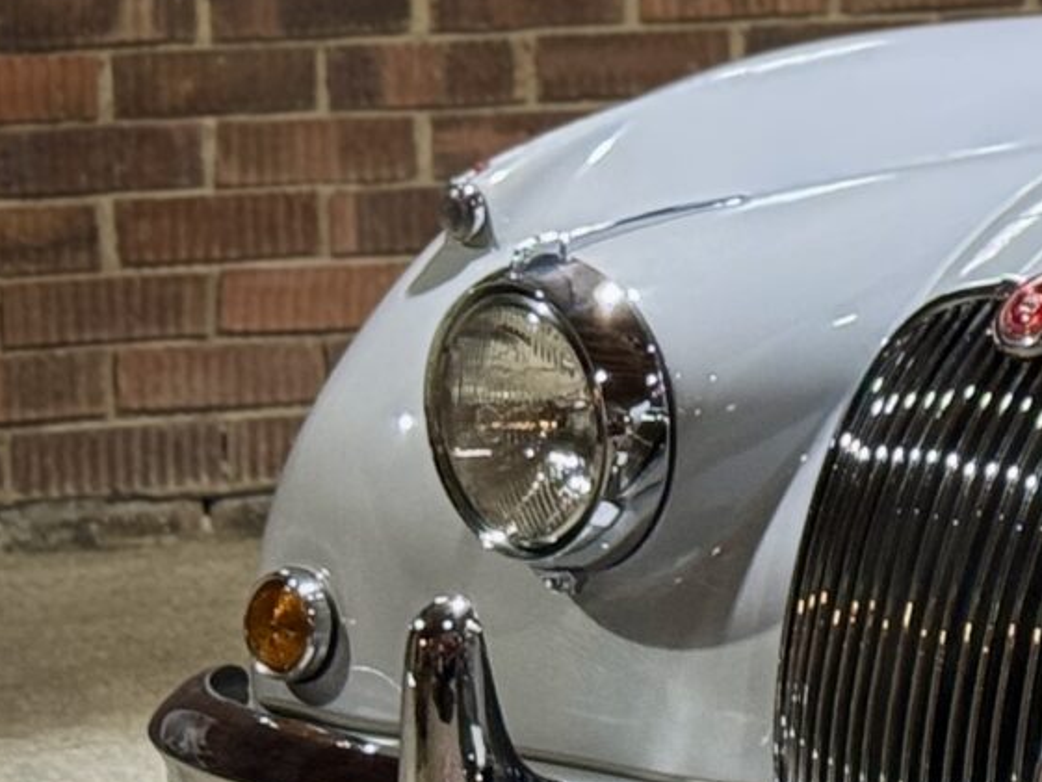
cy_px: 214
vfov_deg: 6.8
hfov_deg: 8.6
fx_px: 6594
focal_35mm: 219
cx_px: 2099
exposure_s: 1/50
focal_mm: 6.76
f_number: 1.78
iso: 200
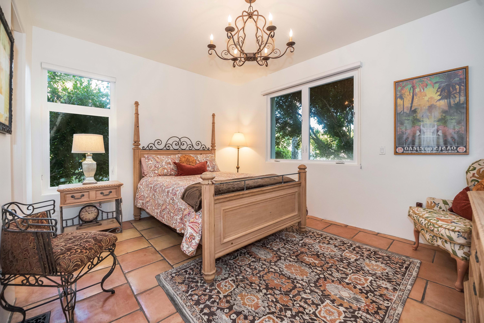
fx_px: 188
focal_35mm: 14
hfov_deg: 104.2
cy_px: 162
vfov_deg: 81.2
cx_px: 242
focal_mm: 14
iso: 800
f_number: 4.5
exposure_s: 1/80
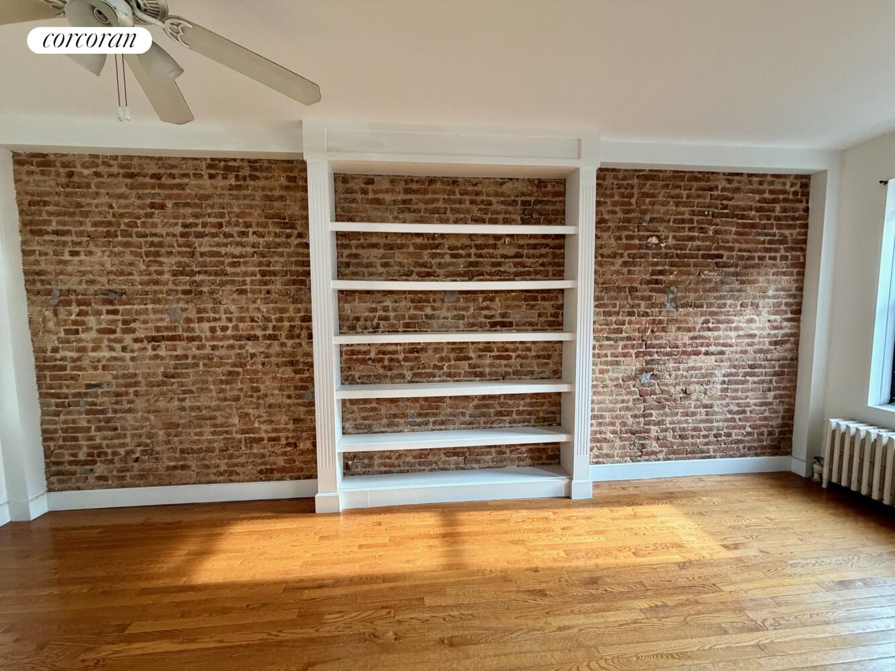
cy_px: 336
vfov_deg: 85.7
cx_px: 448
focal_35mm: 14
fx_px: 362
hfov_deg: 102.1
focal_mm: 2.22
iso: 320
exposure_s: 1/120
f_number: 2.2
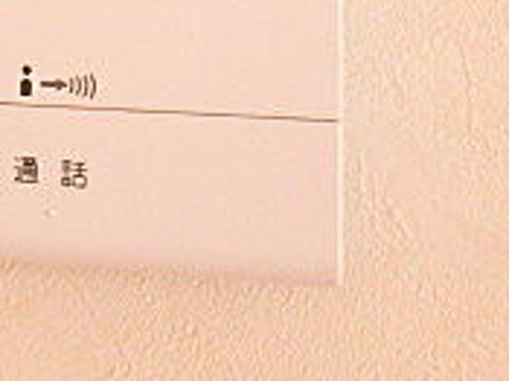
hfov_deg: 24.4
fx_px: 1131
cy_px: -154
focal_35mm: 77
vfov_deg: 17.6
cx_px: 17
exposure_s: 1/30
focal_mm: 3.7
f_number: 3.5
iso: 500
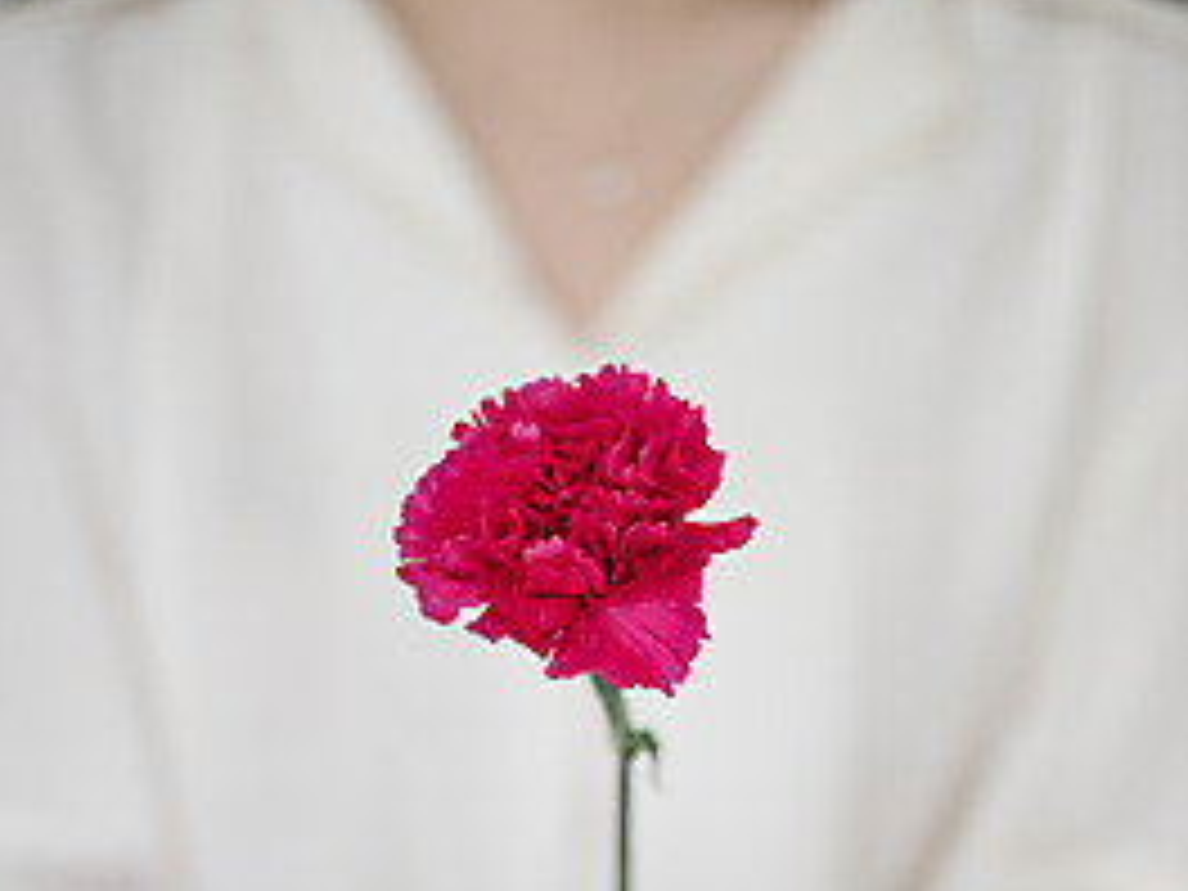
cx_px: 596
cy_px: 765
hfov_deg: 12.9
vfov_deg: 9.7
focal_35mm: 153
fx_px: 5251
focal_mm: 105
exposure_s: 1/640
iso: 800
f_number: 3
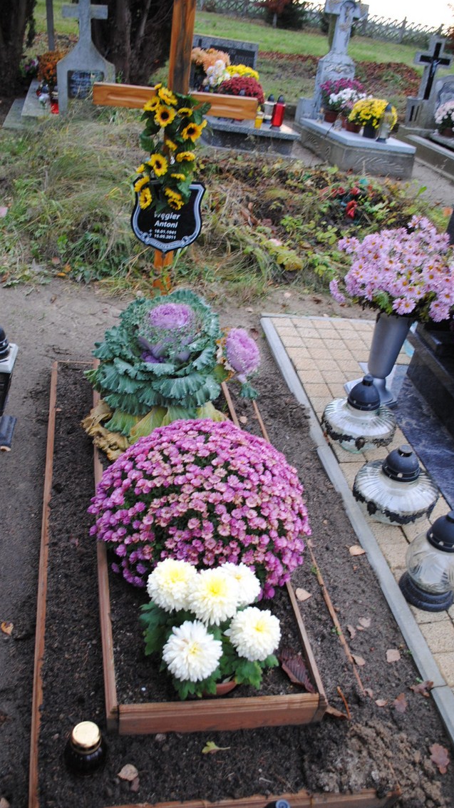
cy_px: 425
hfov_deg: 38.9
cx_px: 218
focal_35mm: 30
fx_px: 642
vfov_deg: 64.3
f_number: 3.5
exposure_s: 1/50
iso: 200
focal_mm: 18
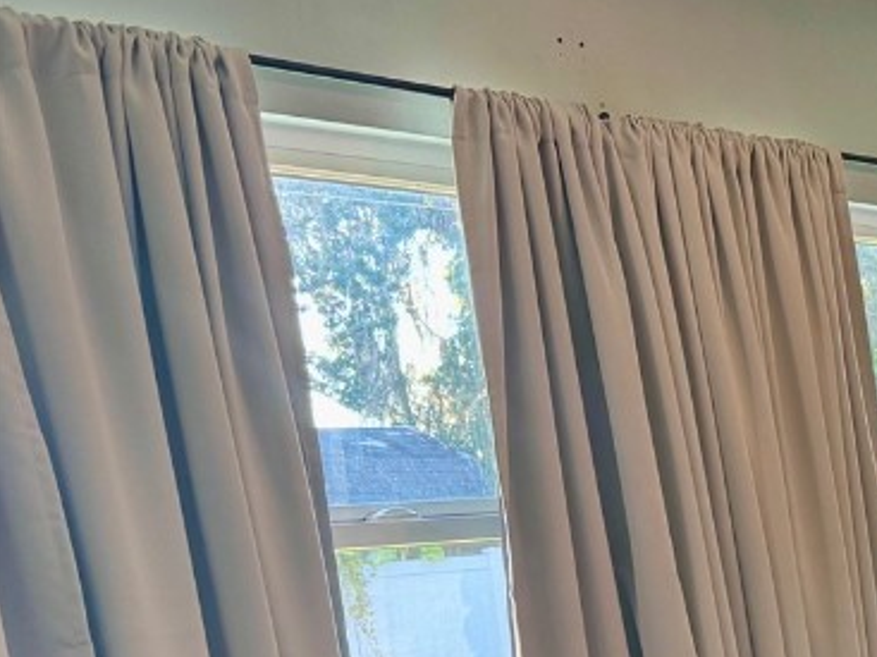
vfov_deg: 20.7
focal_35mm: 67
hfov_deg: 24.3
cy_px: 757
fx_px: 1697
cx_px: 1219
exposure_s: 1/60
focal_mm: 6.76
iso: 125
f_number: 1.78
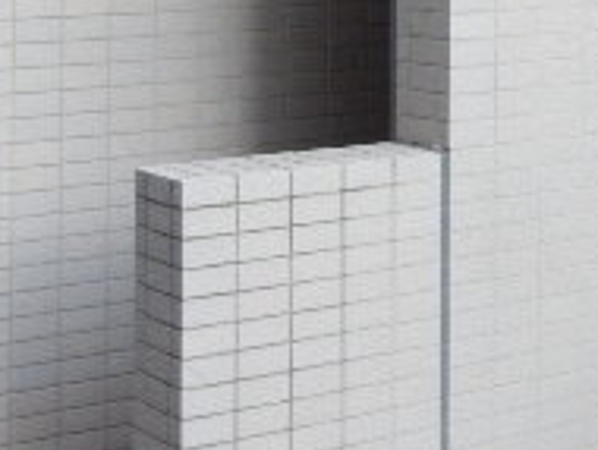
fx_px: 2093
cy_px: -236
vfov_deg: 11.7
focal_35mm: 121
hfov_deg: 15.3
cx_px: 821
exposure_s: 1/50
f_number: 4
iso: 125
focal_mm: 6.4
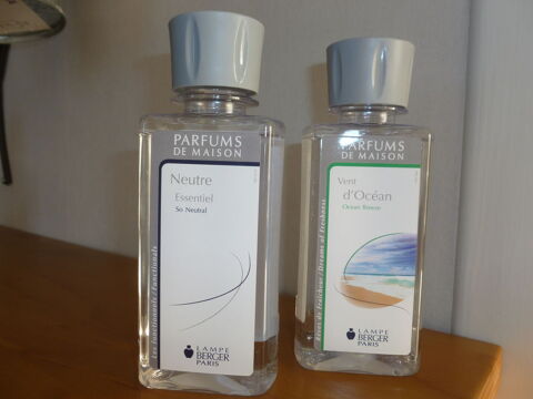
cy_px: 200
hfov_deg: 63.4
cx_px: 266
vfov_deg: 49.7
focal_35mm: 28
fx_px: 431
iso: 100
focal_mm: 5
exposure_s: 1/60
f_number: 3.3
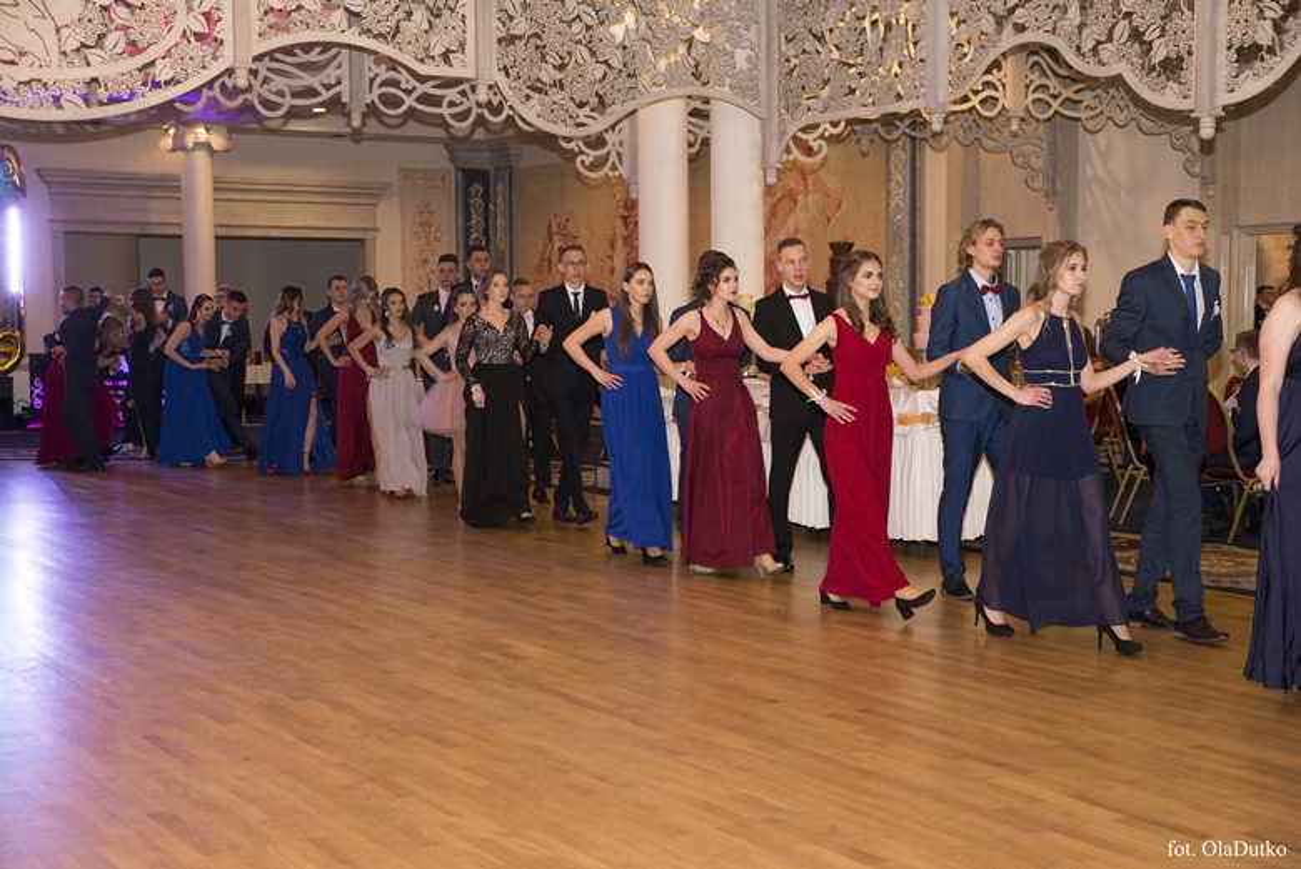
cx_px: 650
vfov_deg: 24.6
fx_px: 1989
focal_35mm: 55
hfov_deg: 36.2
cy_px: 434
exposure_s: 1/200
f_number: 5.6
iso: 1000
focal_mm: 55
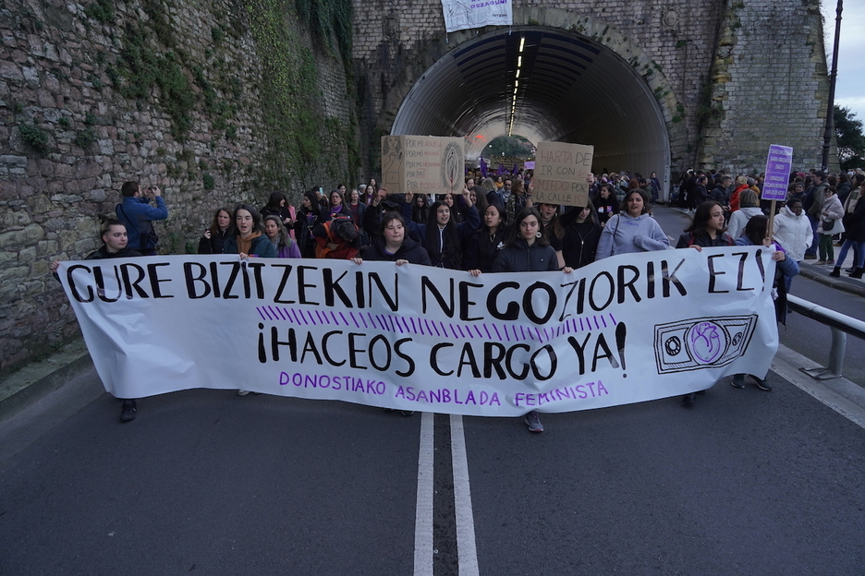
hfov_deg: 73.7
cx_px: 432
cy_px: 288
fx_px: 577
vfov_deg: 53.1
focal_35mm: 24
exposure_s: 1/200
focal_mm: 24
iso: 640
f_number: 4
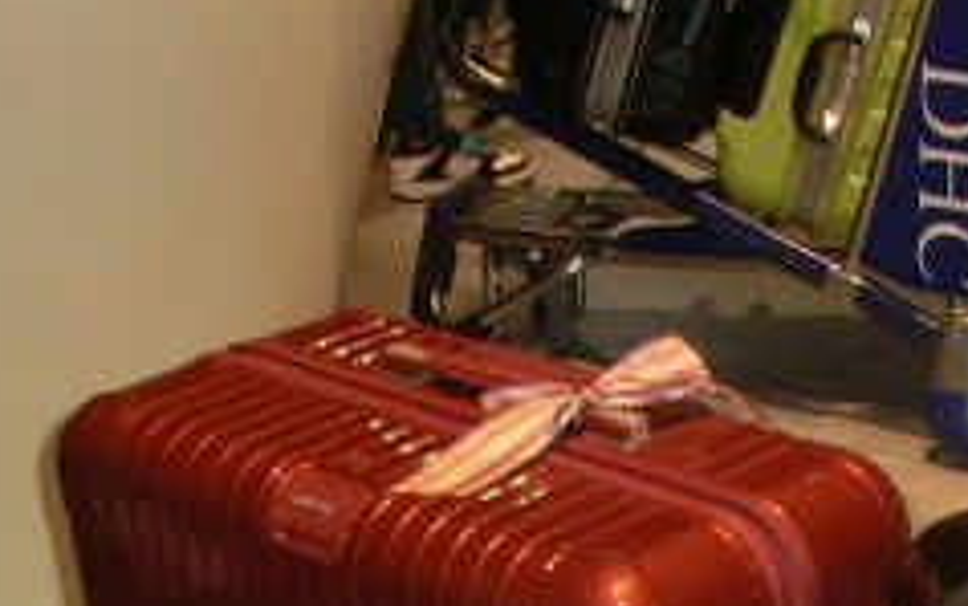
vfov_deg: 12.0
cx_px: 899
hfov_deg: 19.1
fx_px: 2824
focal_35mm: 107
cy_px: 710
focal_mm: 6.61
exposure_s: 1/60
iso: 400
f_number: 3.9
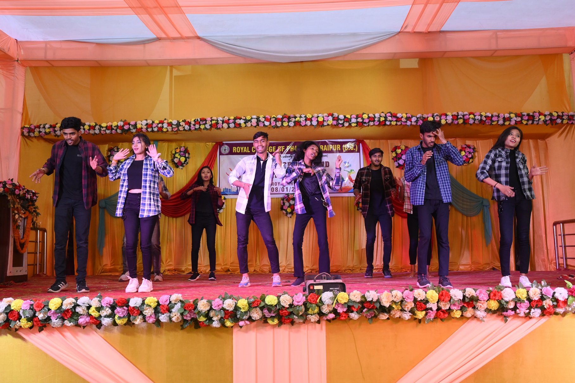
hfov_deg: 55.1
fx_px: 551
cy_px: 192
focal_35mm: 34
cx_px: 288
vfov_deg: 38.3
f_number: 6.3
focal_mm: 34.5
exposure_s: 1/200
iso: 2500
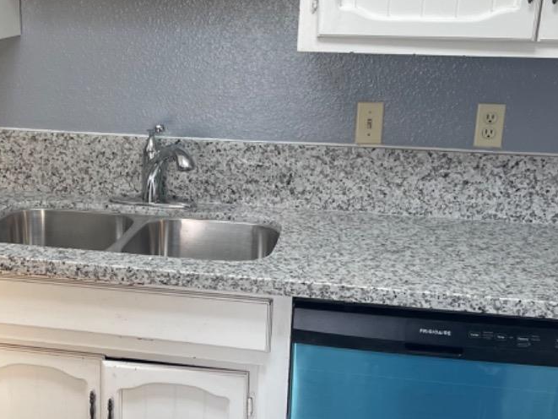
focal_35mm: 59
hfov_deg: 32.1
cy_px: 267
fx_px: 951
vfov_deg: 24.7
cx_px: 140
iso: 100
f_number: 1.6
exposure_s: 1/120
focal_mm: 5.1
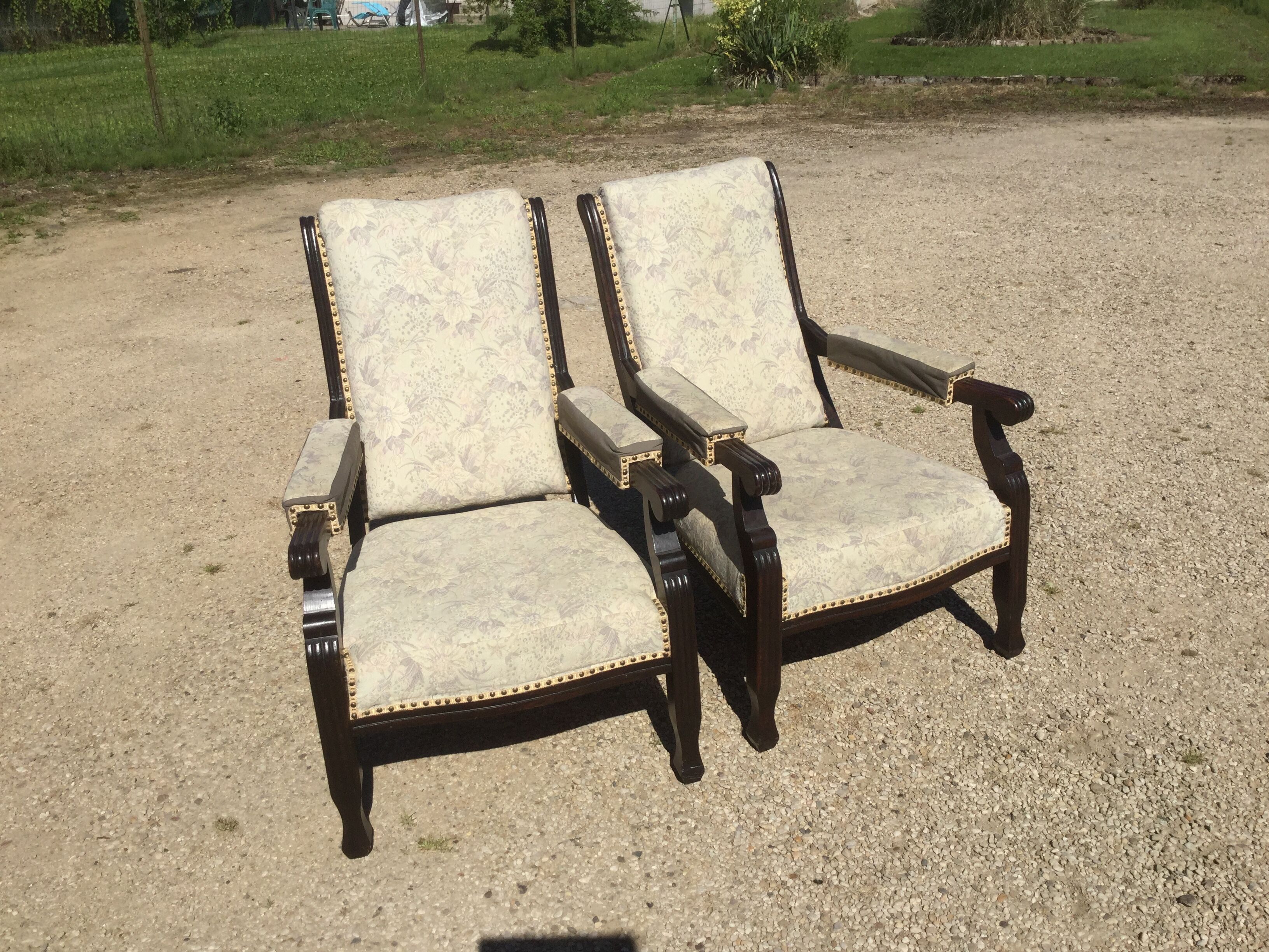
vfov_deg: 45.4
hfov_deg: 58.4
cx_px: 634
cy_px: 476
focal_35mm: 31
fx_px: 1136
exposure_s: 1/2809
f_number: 2.4
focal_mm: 3.3
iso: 25
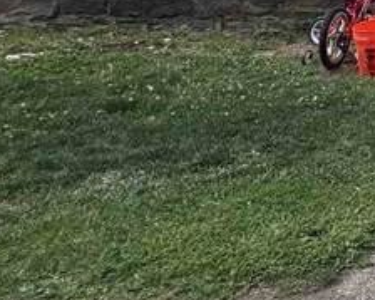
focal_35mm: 78
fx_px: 865
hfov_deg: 17.3
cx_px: 758
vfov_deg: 18.0
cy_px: -117
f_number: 2.2
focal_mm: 2.22
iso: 50
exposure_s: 1/2415
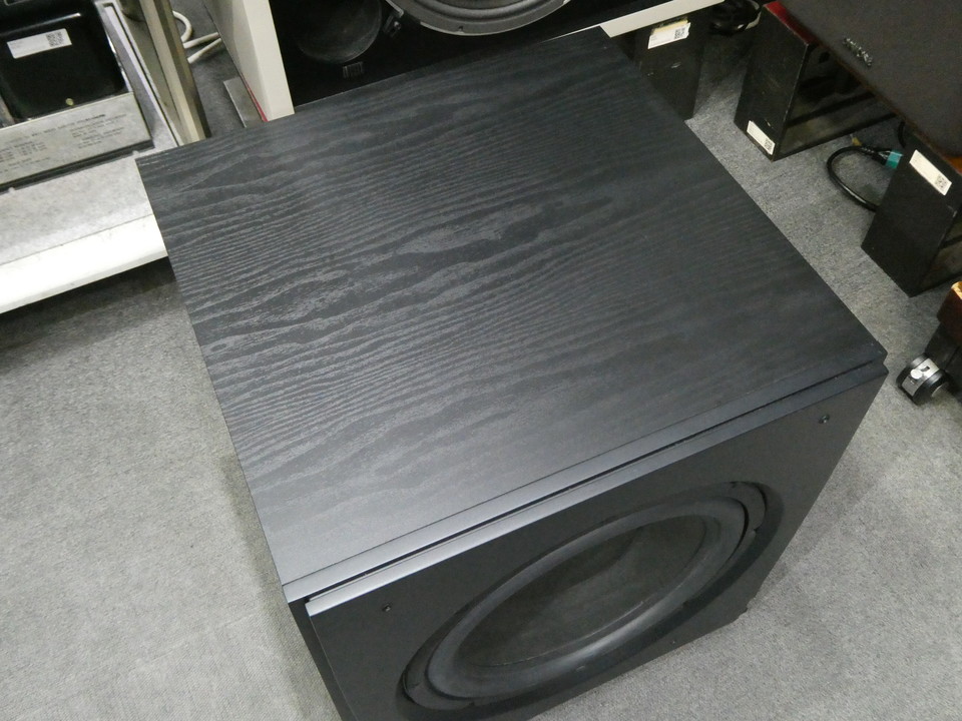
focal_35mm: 33
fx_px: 917
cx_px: 481
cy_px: 360
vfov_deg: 42.9
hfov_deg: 55.4
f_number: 3.6
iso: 1600
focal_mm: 5.8
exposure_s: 1/30
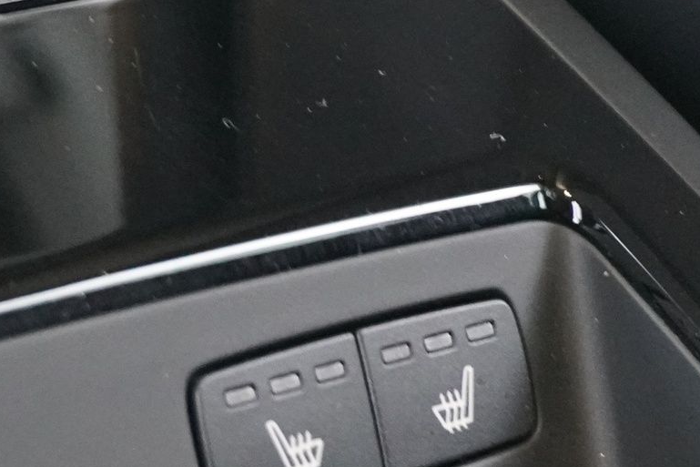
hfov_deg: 10.5
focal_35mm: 195
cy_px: 496
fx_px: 3792
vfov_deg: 7.0
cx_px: 288
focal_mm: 40
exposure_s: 1/5
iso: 6400
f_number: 5.6
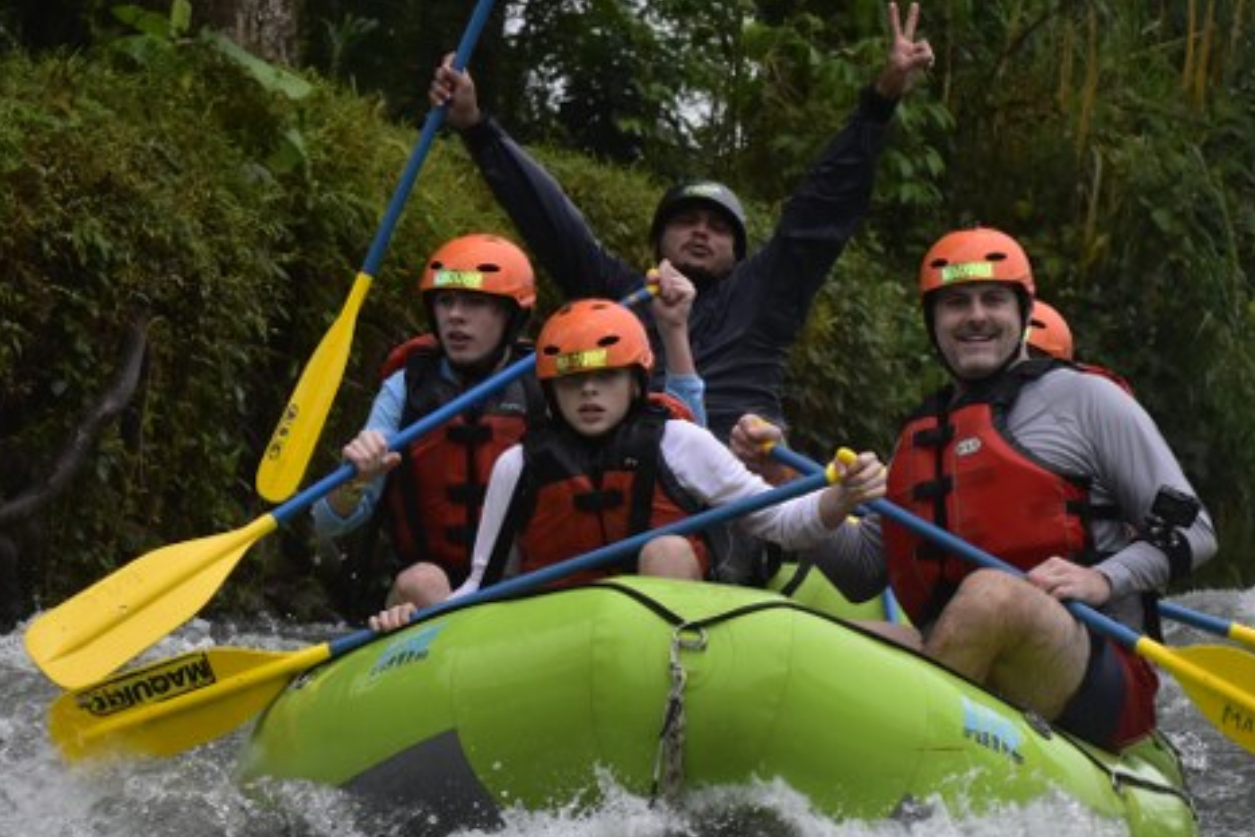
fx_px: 7183
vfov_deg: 6.7
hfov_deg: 10.0
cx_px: 665
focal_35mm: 206
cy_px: 445
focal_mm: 100
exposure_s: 1/400
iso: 800
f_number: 11
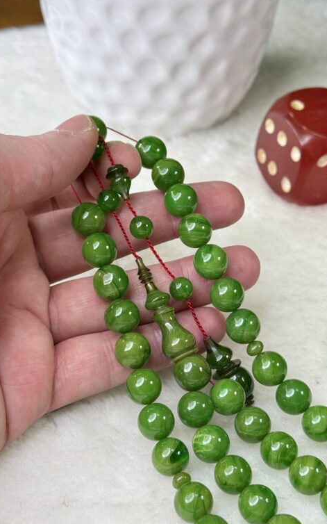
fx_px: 770
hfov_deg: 24.0
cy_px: 274
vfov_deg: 37.5
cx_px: 179
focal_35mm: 54
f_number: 1.78
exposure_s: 1/111
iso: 100
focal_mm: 6.76
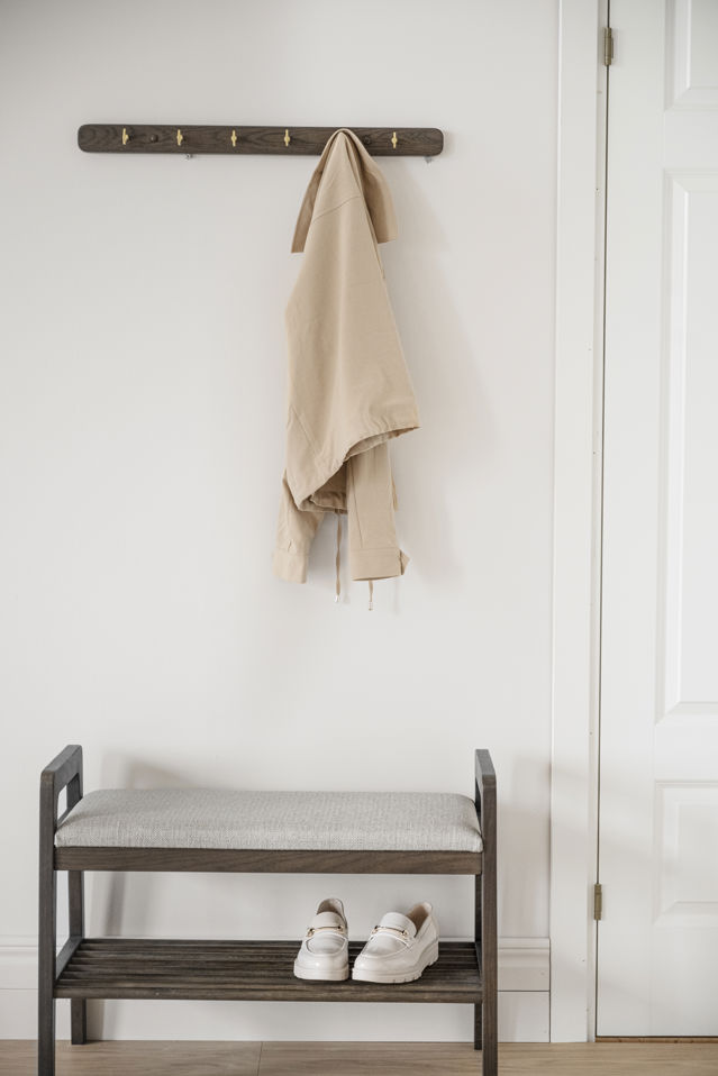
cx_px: 359
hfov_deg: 19.5
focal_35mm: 70
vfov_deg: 28.8
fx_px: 2093
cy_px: 538
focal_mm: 70
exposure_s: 1/80
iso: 1600
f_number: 4
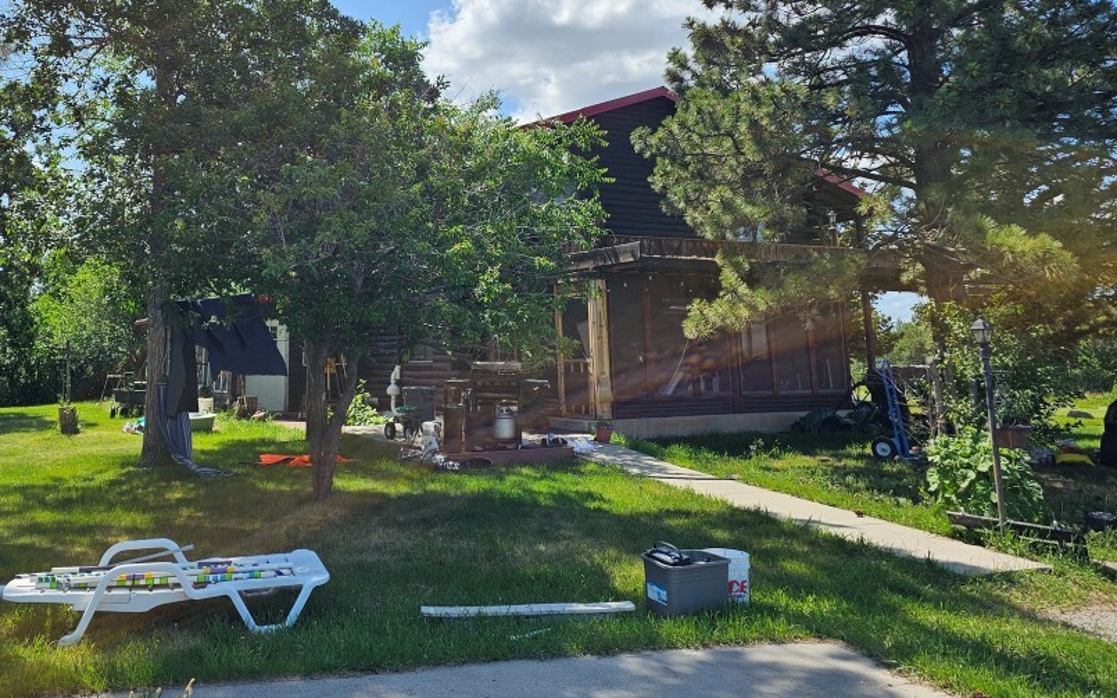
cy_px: 193
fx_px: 944
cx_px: 426
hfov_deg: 60.5
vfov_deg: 39.7
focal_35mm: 31
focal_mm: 6.3
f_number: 1.7
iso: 10
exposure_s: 1/705
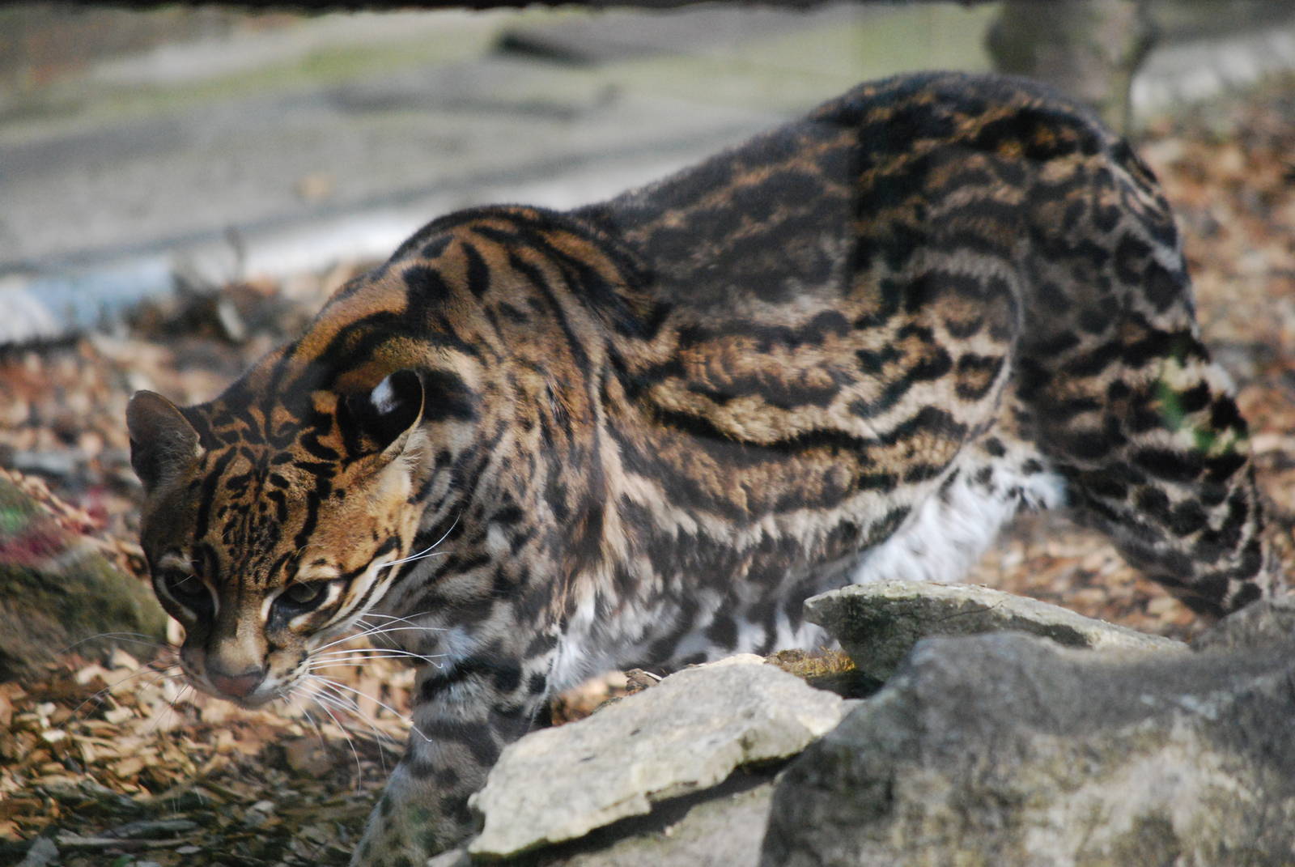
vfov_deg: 4.6
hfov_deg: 6.9
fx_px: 10804
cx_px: 648
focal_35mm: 300
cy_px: 434
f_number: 5.6
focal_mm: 200
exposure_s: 1/800
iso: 1600
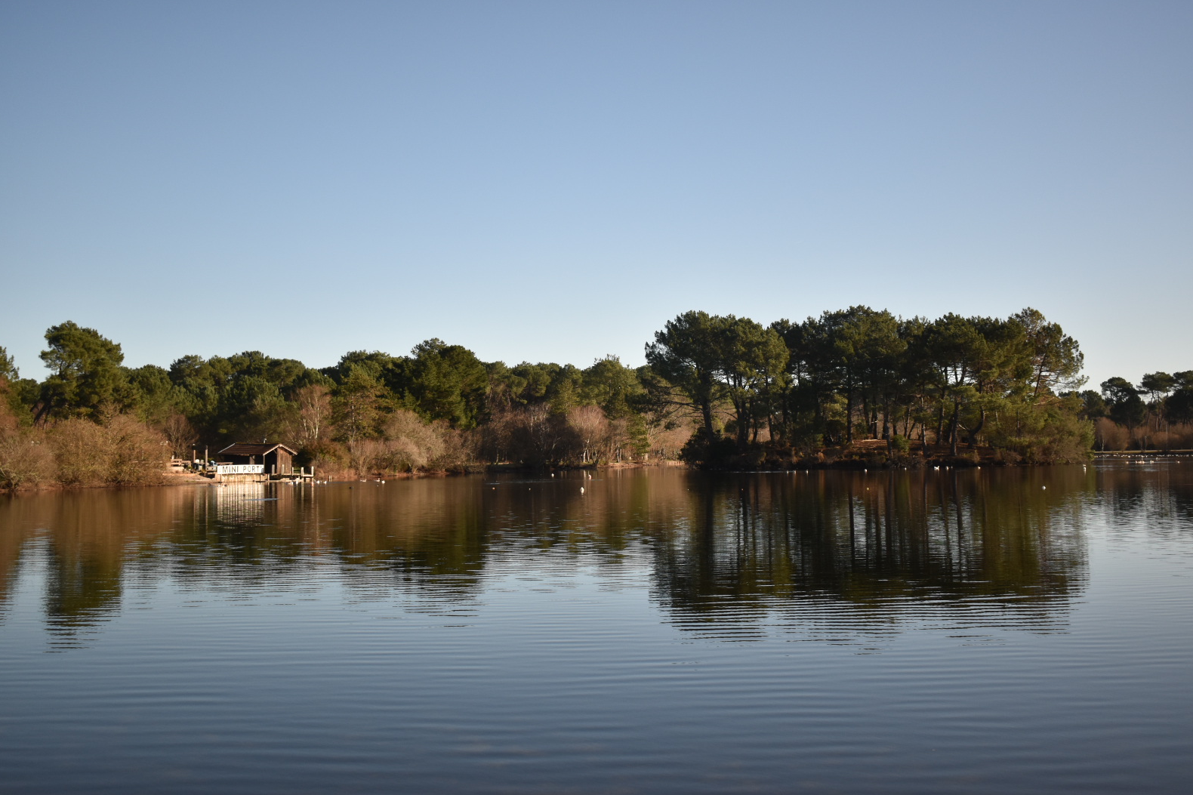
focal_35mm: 40
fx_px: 1325
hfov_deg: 48.5
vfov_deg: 33.4
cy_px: 395
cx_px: 606
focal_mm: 26
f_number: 4
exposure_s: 1/2000
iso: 360
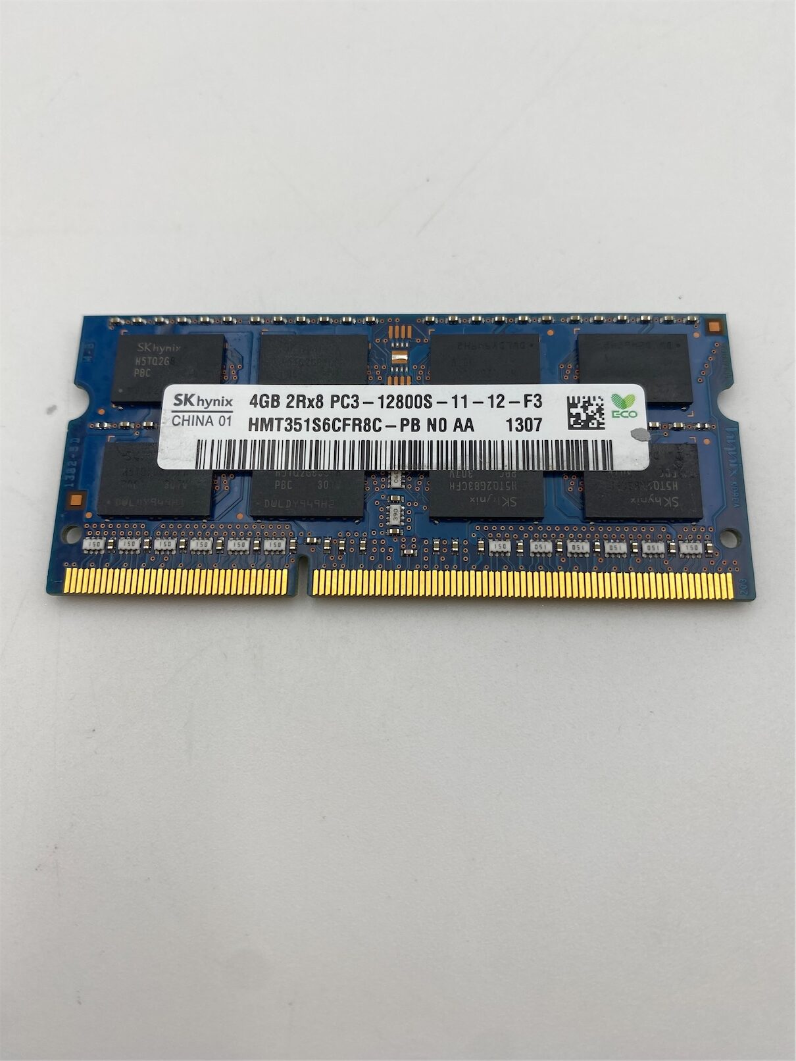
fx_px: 766
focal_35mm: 25
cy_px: 530
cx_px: 398
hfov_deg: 54.9
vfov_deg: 69.4
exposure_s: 1/254
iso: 32
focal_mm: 4.25
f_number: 1.8
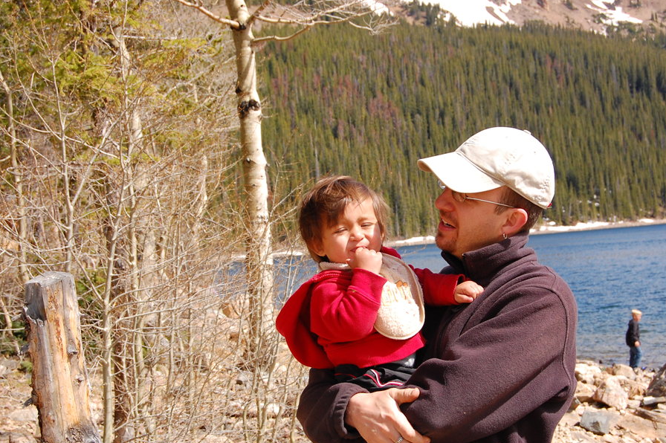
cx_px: 356
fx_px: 1331
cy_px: 246
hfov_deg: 28.1
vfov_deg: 18.9
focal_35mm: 72
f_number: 10
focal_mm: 42
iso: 400
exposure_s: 1/400
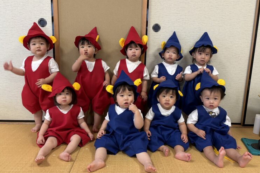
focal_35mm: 28
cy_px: 88
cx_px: 129
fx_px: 202
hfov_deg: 65.5
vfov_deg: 46.4
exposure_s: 1/60
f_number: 1.6
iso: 80
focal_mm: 5.96
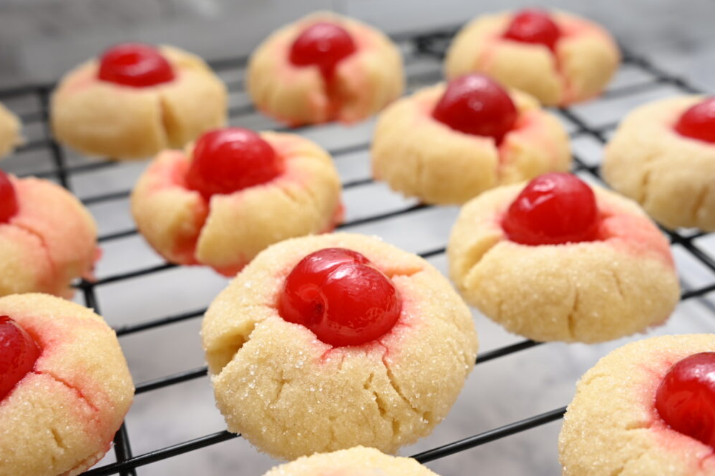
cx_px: 361
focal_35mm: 40
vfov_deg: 33.4
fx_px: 794
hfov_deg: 48.5
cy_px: 243
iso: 100
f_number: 8
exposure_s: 1/200
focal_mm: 39
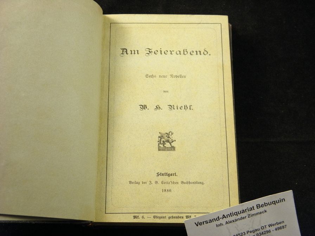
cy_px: 118
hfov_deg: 38.2
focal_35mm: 50
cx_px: 158
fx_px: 455
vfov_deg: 29.1
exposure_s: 1/30
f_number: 4
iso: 200
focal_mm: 9.1
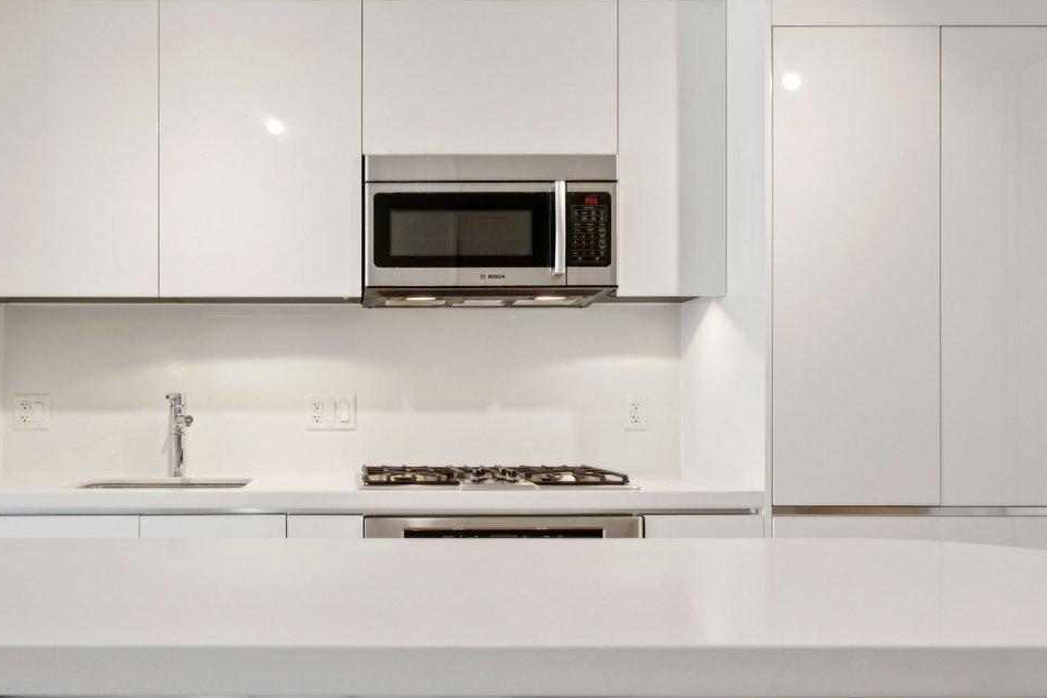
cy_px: 427
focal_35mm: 30
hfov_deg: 60.6
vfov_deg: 43.3
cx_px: 357
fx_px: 872
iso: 400
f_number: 7.1
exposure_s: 1/50
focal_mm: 14
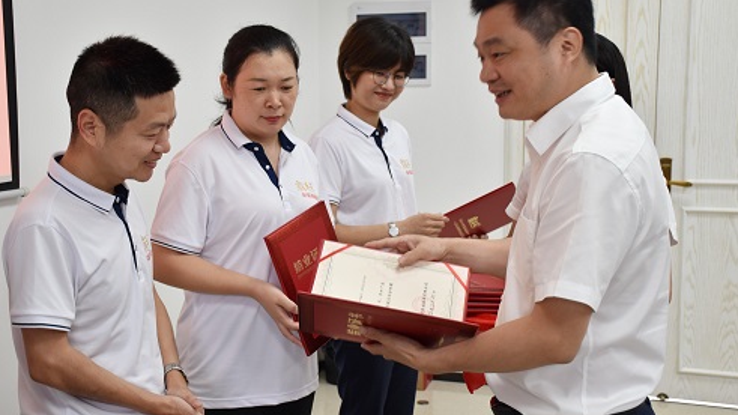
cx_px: 374
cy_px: 196
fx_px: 939
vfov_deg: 24.9
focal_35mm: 48
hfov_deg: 42.9
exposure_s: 1/100
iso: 400
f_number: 4.5
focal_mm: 30
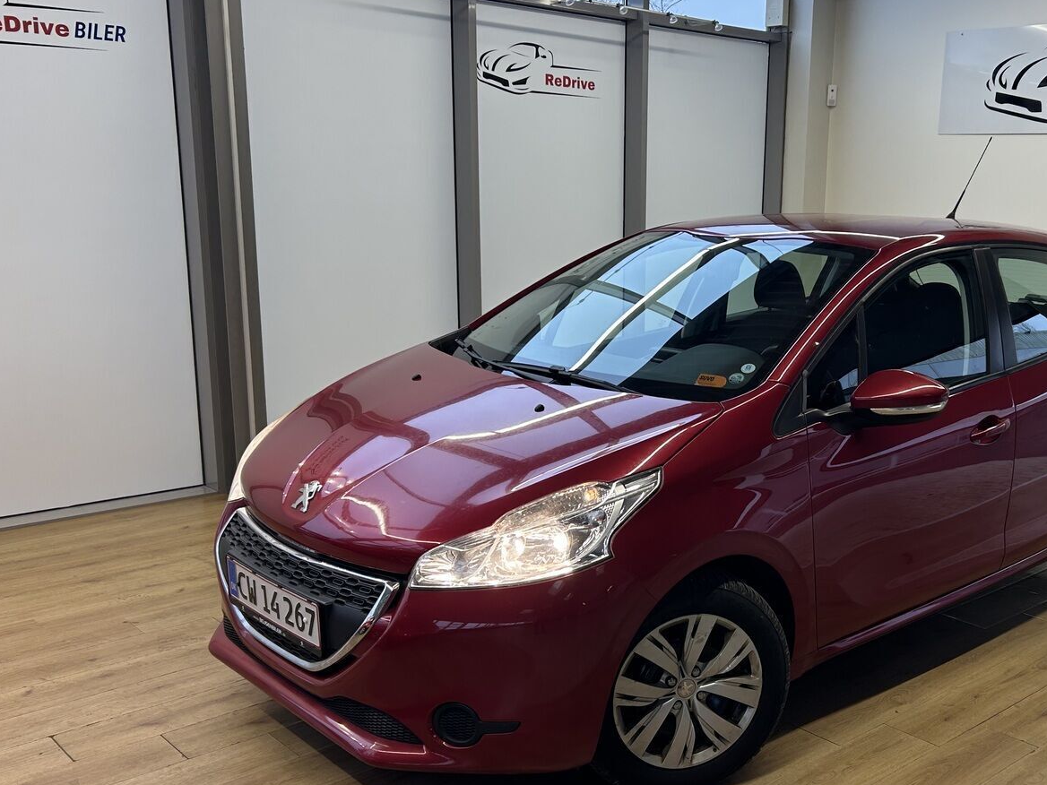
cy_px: 436
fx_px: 1149
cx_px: 688
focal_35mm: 38
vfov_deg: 37.7
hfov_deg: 48.3
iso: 32
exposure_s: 1/100
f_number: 1.5
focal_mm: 5.7
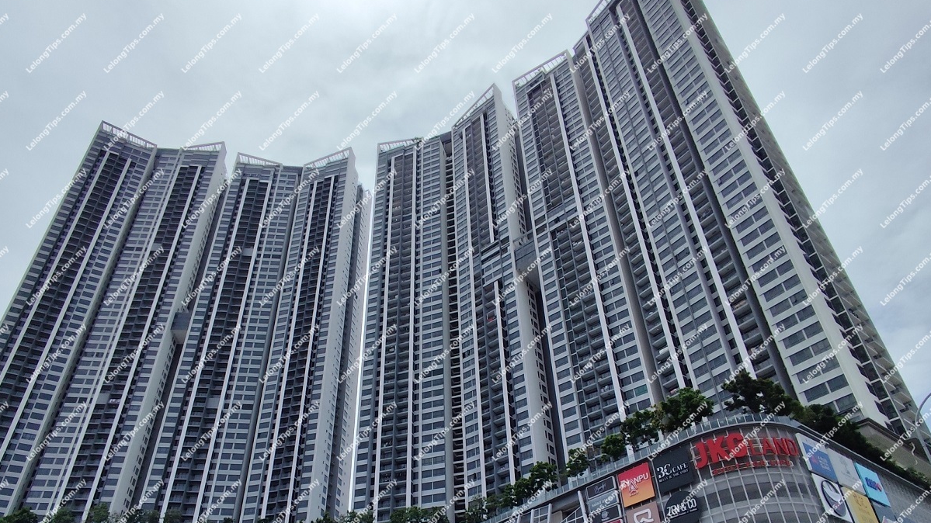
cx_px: 372
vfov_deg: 50.1
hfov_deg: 80.2
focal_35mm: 22
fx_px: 543
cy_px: 367
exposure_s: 1/7117
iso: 50
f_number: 2.2
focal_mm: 1.65
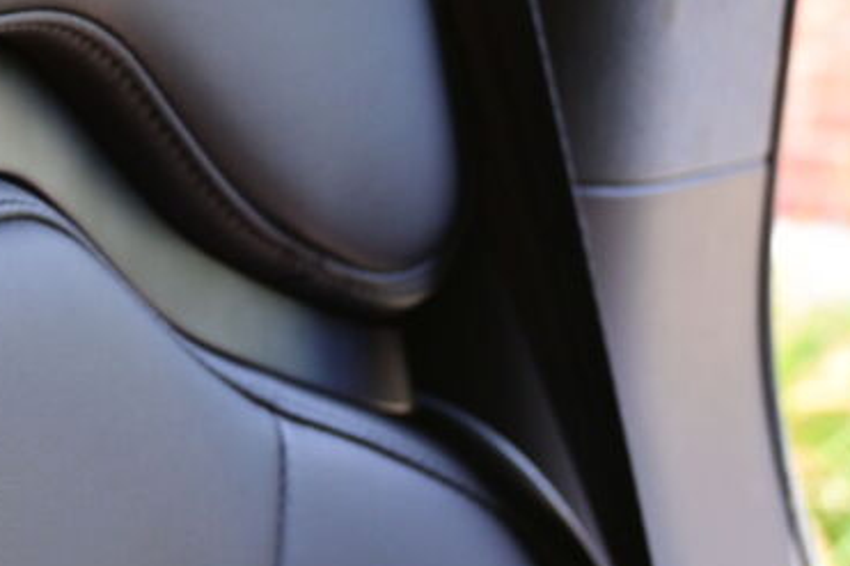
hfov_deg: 18.7
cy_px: 225
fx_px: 2491
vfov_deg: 13.0
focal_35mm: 106
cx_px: -39
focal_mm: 31.5
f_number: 5
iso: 400
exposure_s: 1/80
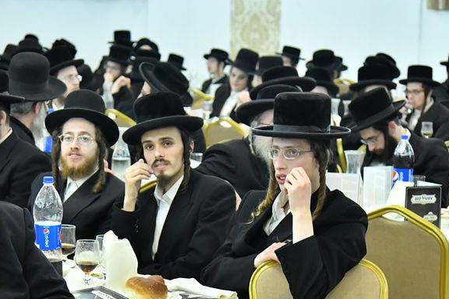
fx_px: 1434
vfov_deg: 11.9
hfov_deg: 17.7
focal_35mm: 115
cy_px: 233
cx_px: 150
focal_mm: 65
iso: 4000
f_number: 4.5
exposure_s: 1/250
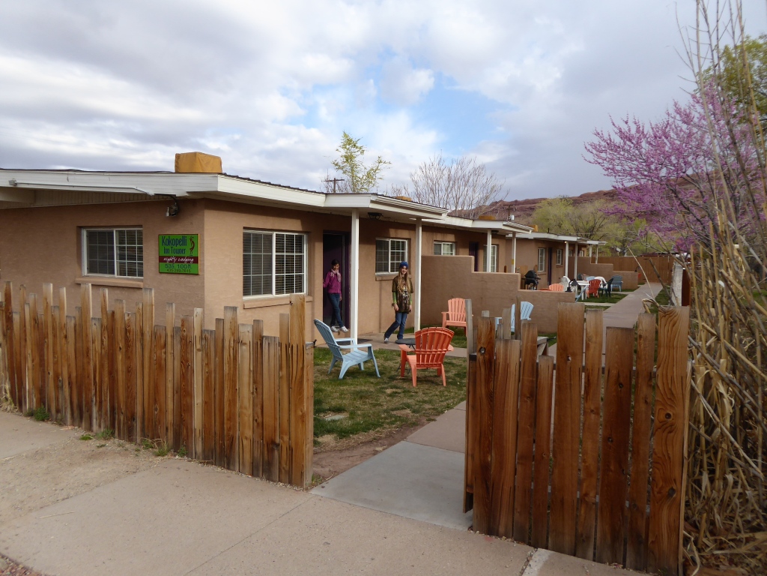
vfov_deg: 54.9
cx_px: 384
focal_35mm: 25
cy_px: 288
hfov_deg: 69.4
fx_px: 554
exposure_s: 1/640
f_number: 3.3
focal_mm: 4.3
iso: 100
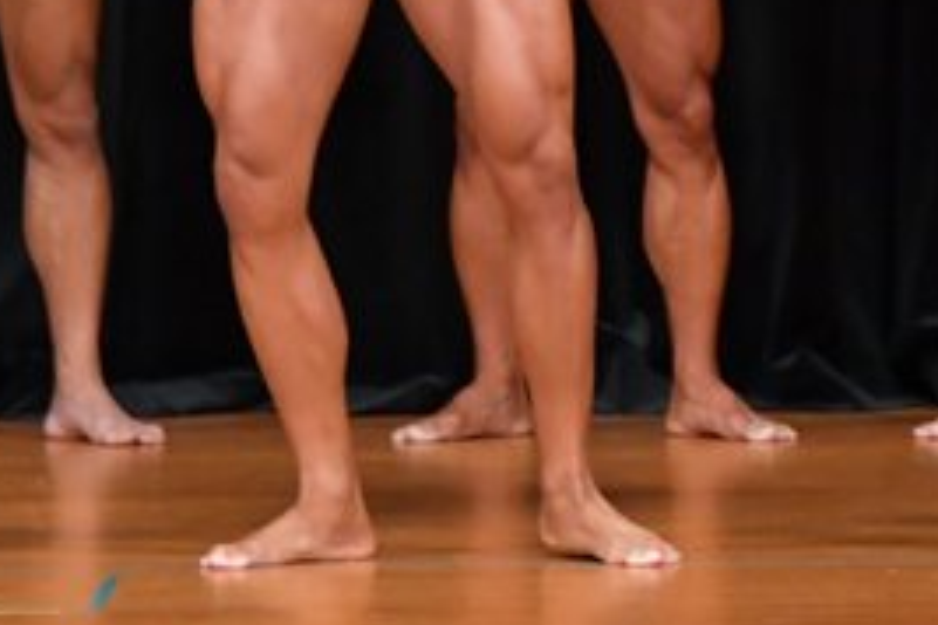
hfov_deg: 2.8
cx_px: 1140
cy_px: -154
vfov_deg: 1.9
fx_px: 19280
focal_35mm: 740
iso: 5000
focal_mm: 170
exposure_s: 1/400
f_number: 5.6
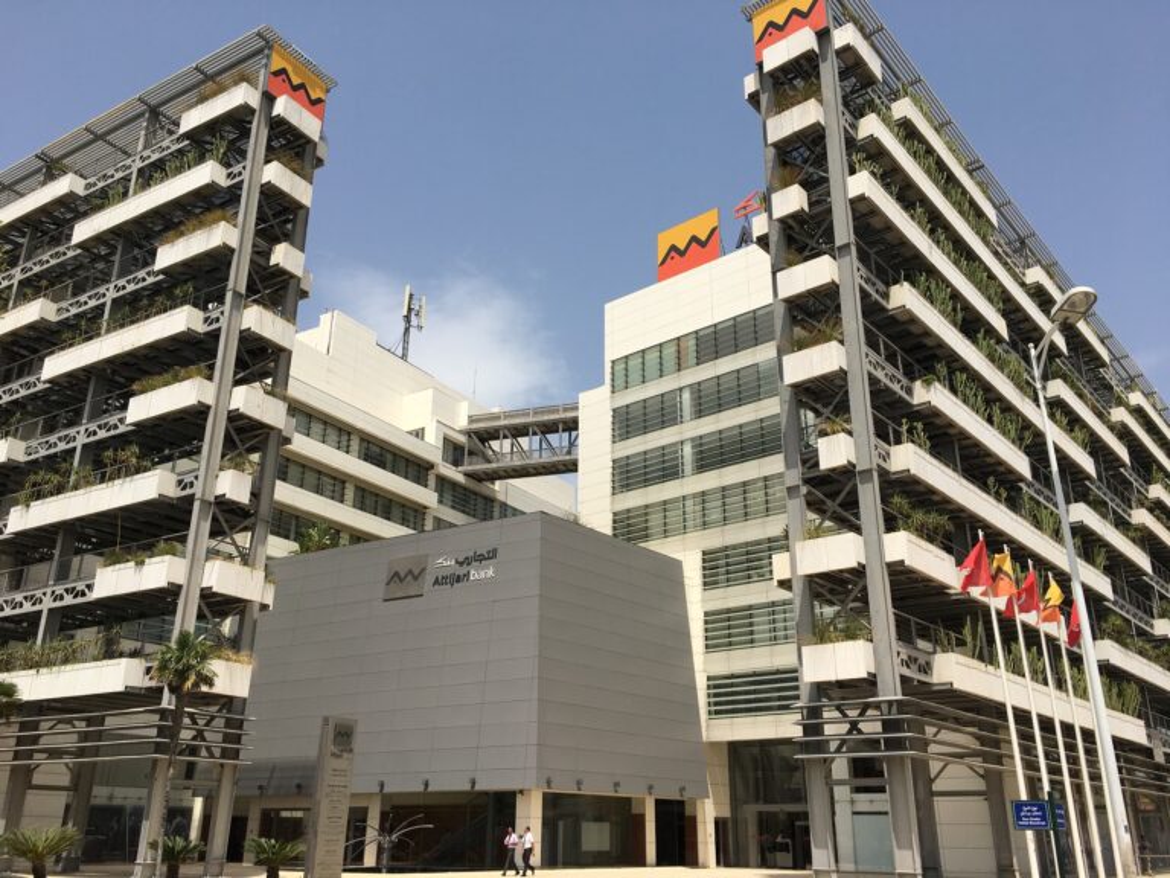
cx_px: 585
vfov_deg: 48.2
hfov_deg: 61.7
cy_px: 439
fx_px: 980
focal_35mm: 29
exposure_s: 1/2331
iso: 25
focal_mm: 4.15
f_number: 2.2
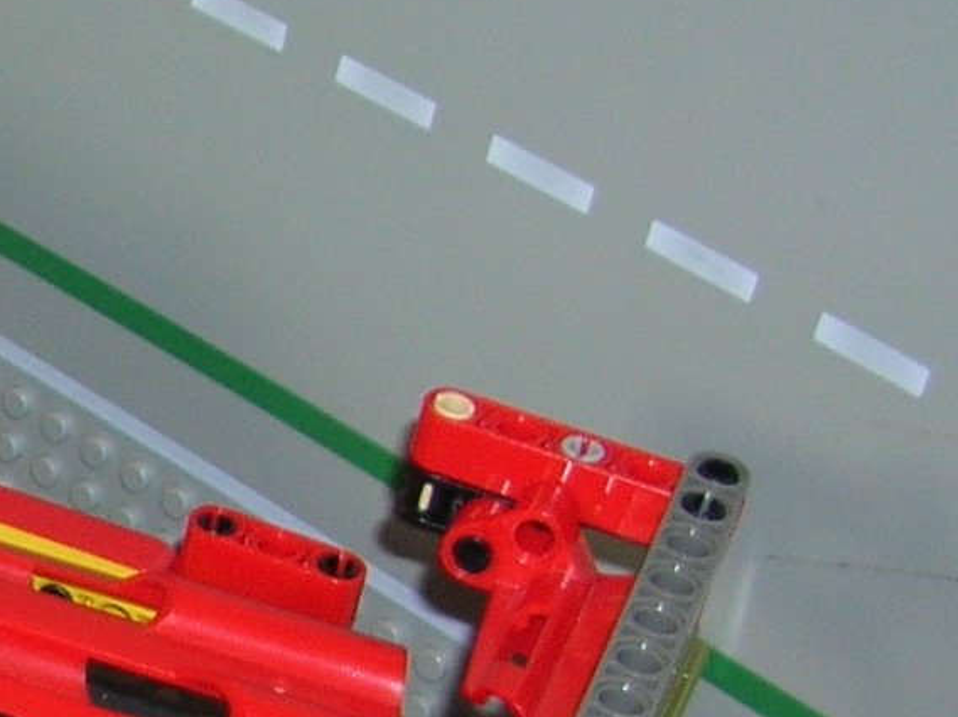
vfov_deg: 10.3
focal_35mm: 141
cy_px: 852
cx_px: -918
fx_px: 3899
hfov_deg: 12.4
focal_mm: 5.8
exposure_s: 1/60.1
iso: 50
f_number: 2.8
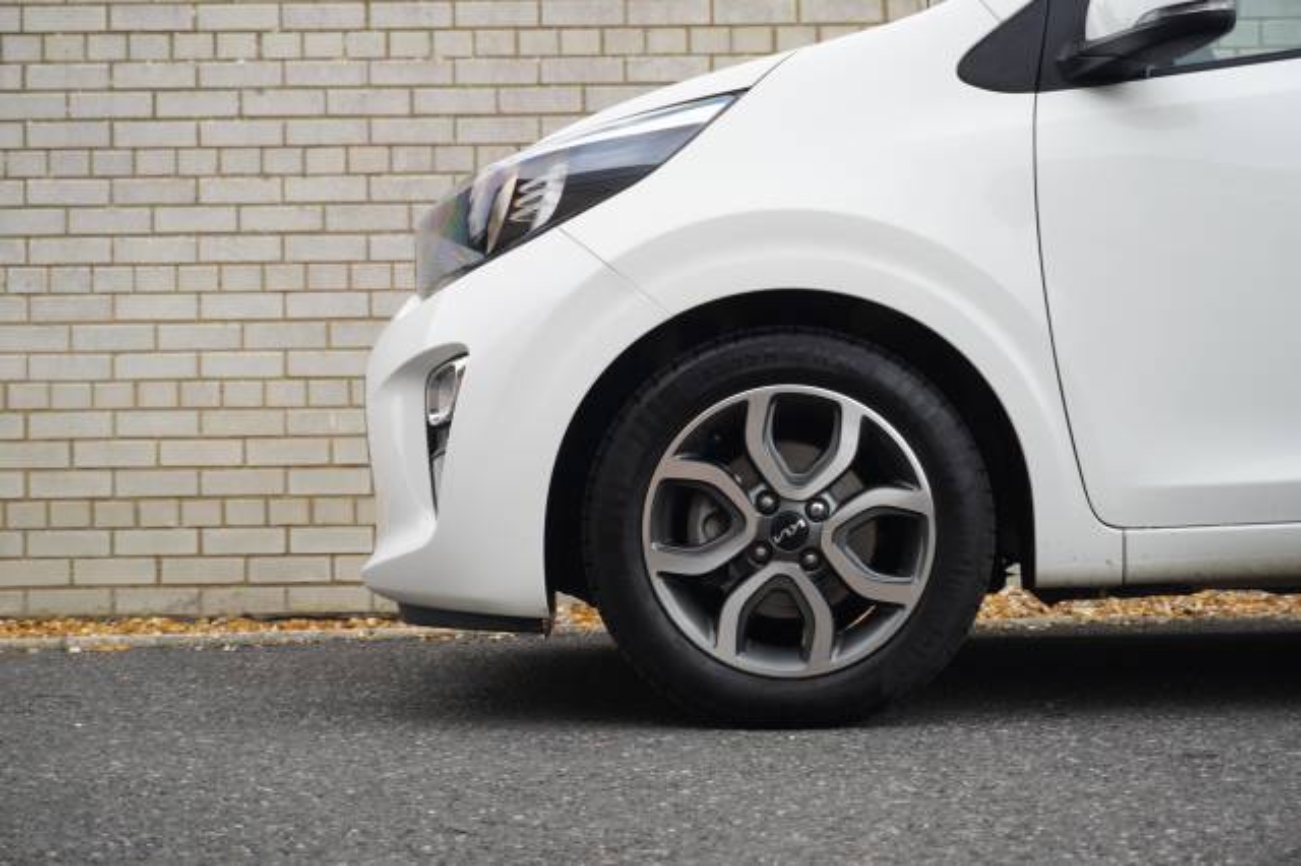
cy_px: 433
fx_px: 2275
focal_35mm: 63
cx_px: 650
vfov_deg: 21.5
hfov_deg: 31.9
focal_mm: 42
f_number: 5.6
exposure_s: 1/80
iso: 160
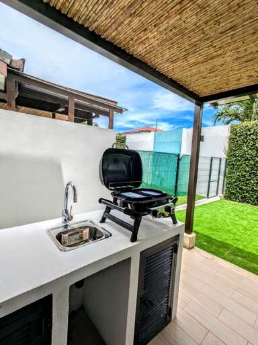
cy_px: 172
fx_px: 159
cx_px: 129
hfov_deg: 78.1
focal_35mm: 16
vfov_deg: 94.5
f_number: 2.2
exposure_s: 1/1689
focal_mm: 2.35
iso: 52
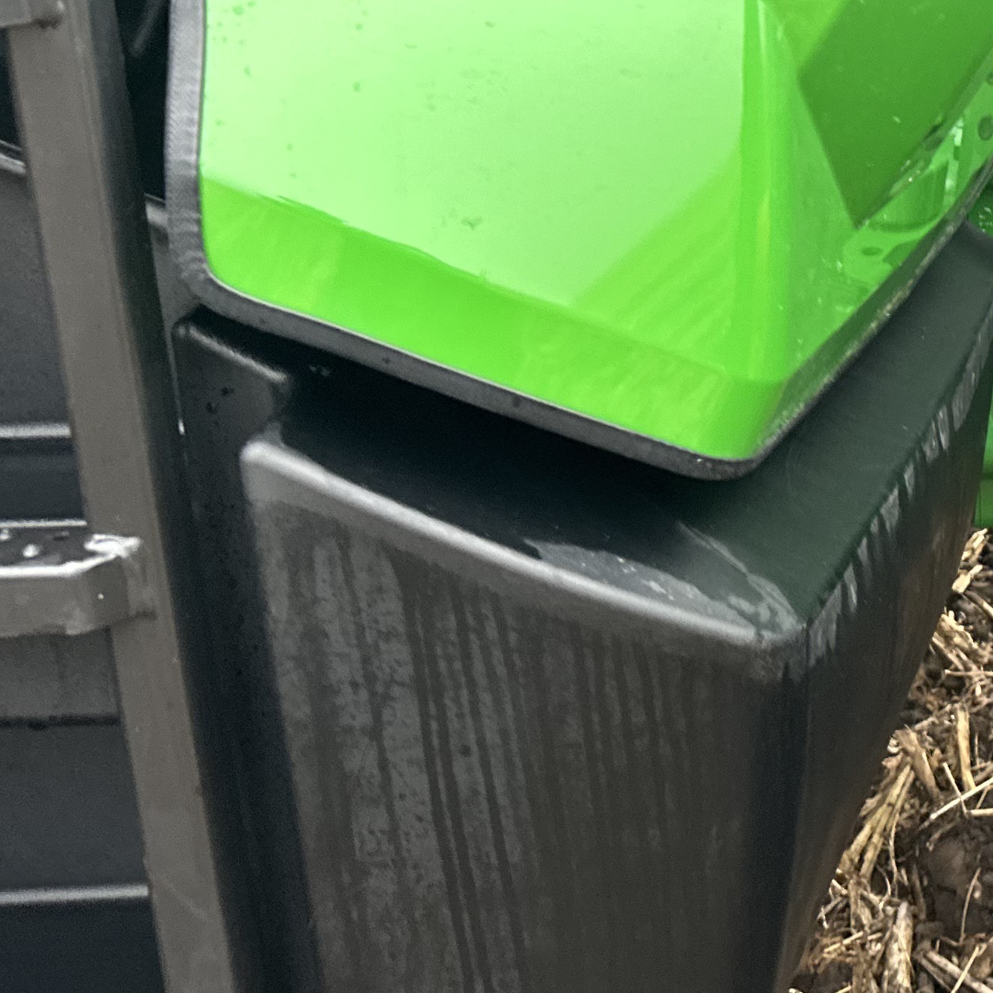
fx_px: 2077
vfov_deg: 26.6
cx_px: 1335
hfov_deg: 23.4
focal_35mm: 64
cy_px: 260
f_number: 1.78
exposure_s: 1/121
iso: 160
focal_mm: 6.86
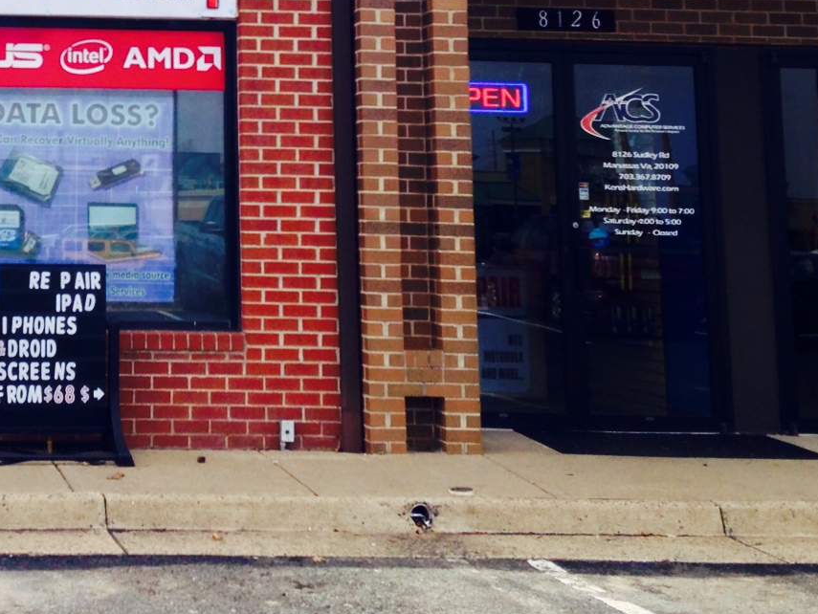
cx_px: -63
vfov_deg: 18.1
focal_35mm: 79
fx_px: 1868
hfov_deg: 23.3
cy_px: -42
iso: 50
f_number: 2.4
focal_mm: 4.12
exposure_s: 1/968
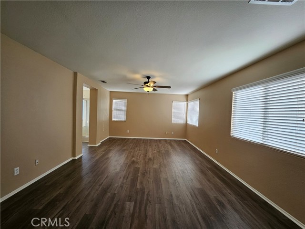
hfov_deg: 106.2
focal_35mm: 13
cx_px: 152
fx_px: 115
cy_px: 114
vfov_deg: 89.9
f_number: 2.2
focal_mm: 1.74
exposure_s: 1/60
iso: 40
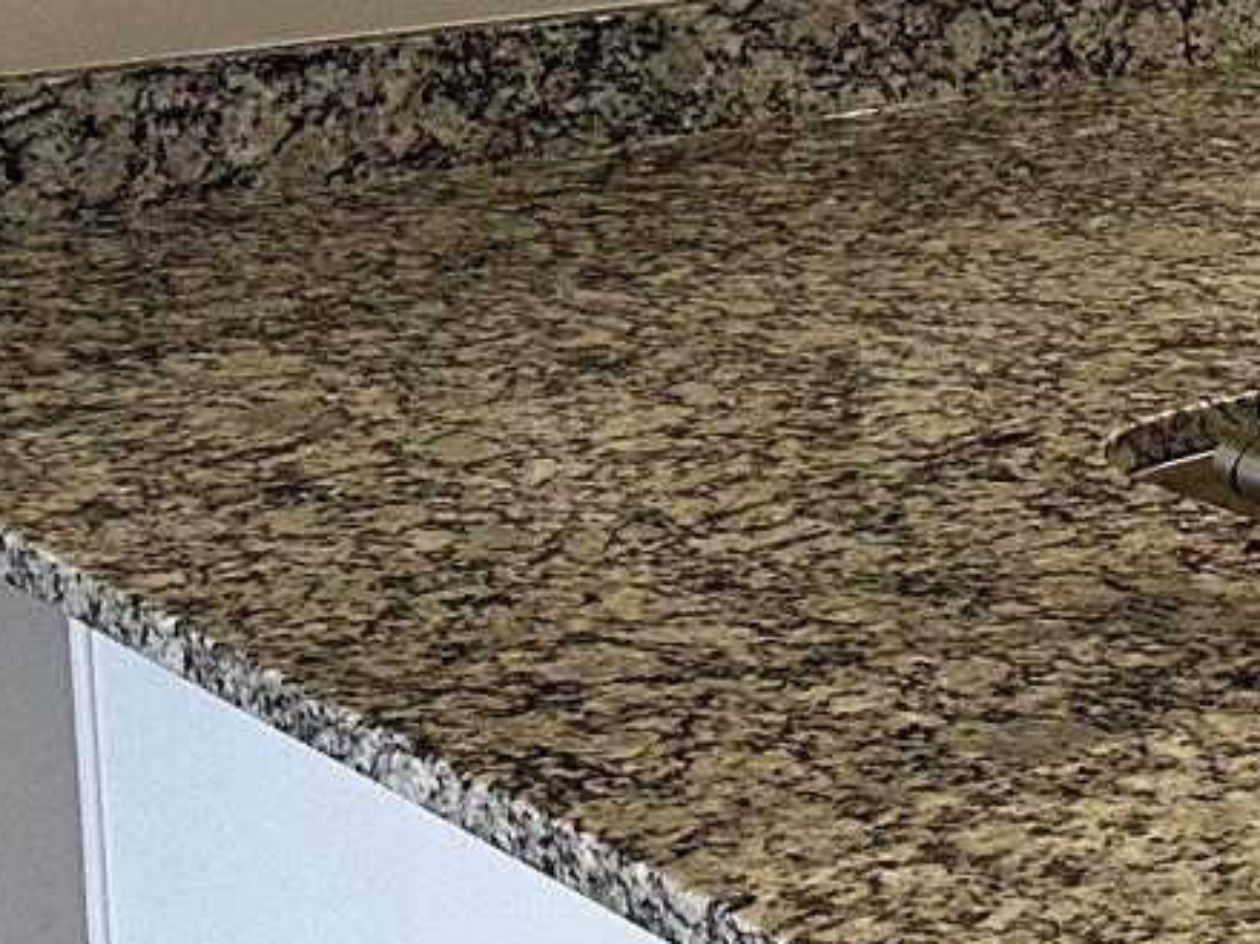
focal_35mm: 112
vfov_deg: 13.0
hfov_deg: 14.9
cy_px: -115
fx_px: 4076
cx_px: 2371
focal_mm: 6.86
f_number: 1.78
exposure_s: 1/60
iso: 160
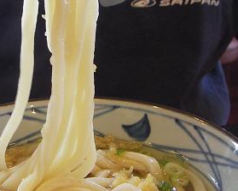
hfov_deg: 27.7
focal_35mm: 68
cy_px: 69
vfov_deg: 22.4
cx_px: 71
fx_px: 479
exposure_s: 1/25
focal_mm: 6.3
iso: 100
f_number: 3.3
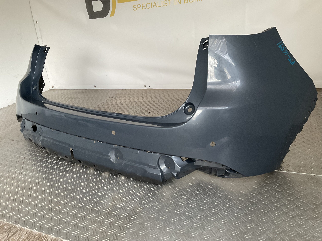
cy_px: 120
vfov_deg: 48.2
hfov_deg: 61.7
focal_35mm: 29
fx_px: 270
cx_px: 161
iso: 80
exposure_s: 1/50
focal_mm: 3
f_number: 1.8
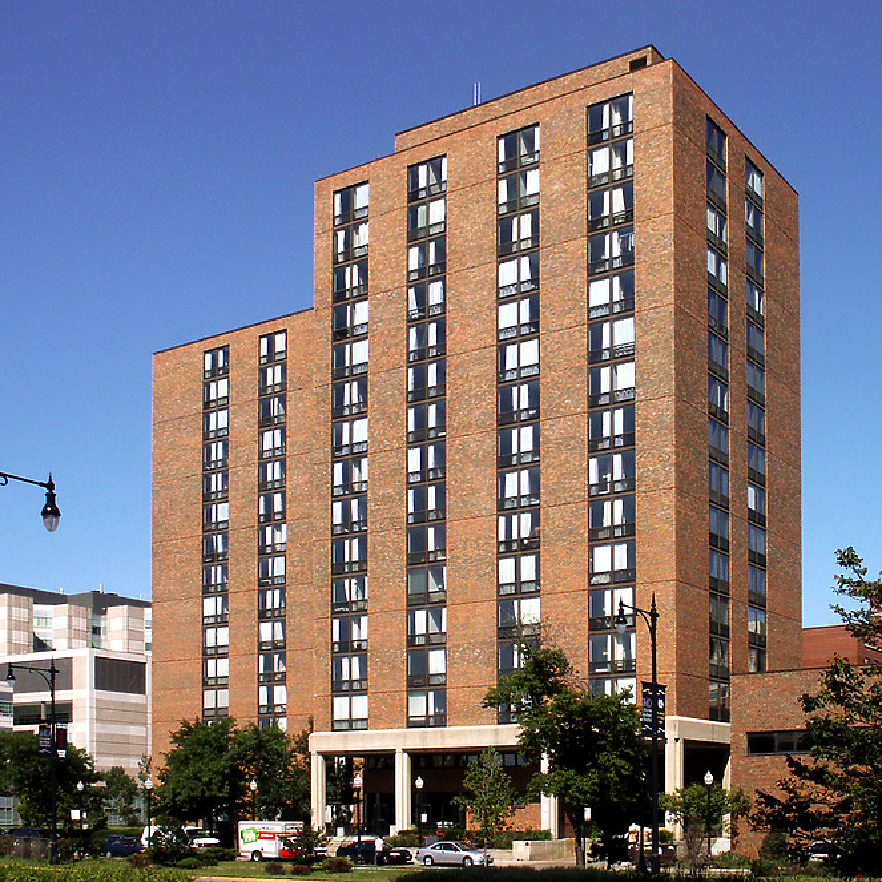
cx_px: 494
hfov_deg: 40.0
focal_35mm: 42
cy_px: 446
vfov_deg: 40.0
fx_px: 1211
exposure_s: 1/350
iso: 64
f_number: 6.7
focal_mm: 7.2
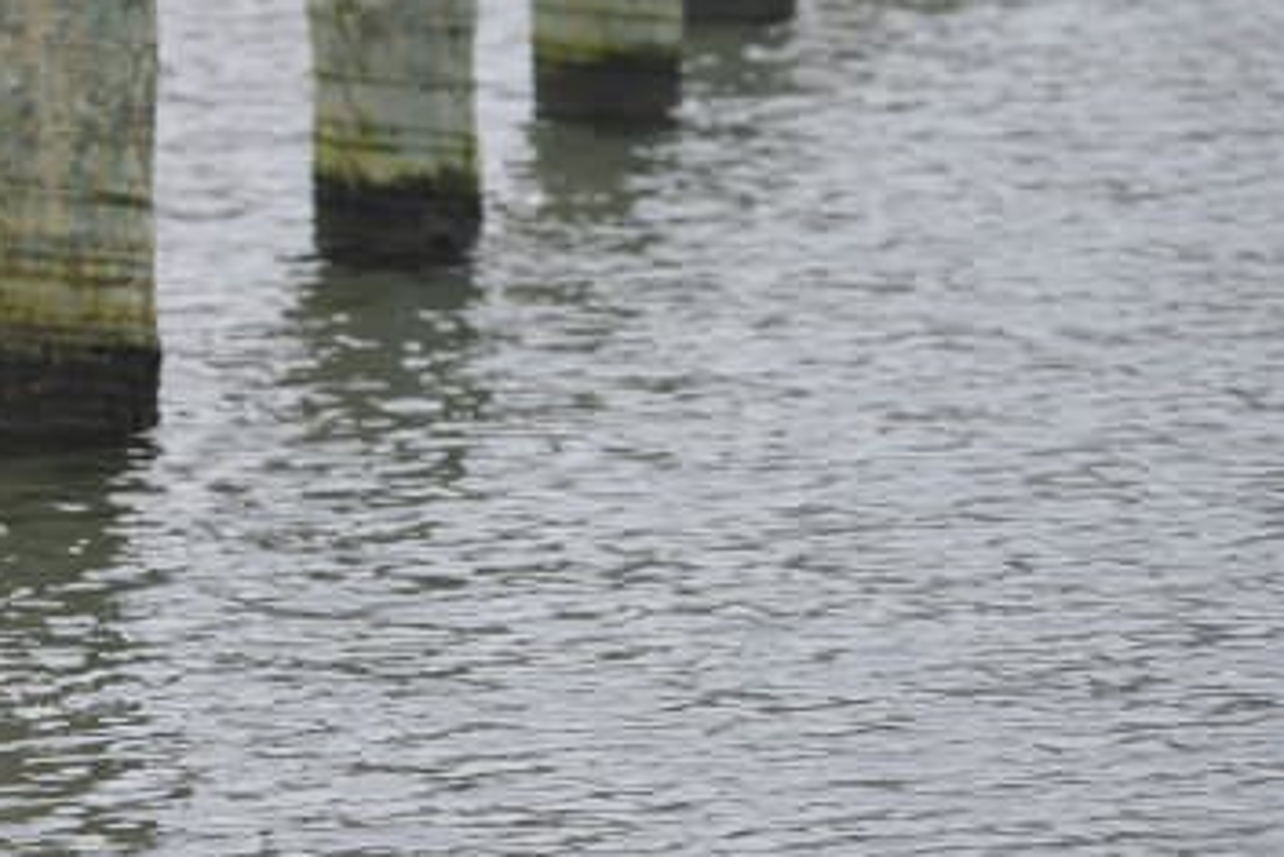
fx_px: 13665
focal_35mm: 383
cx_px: -128
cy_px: 144
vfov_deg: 3.6
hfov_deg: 5.4
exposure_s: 1/100
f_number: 5
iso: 200
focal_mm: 150
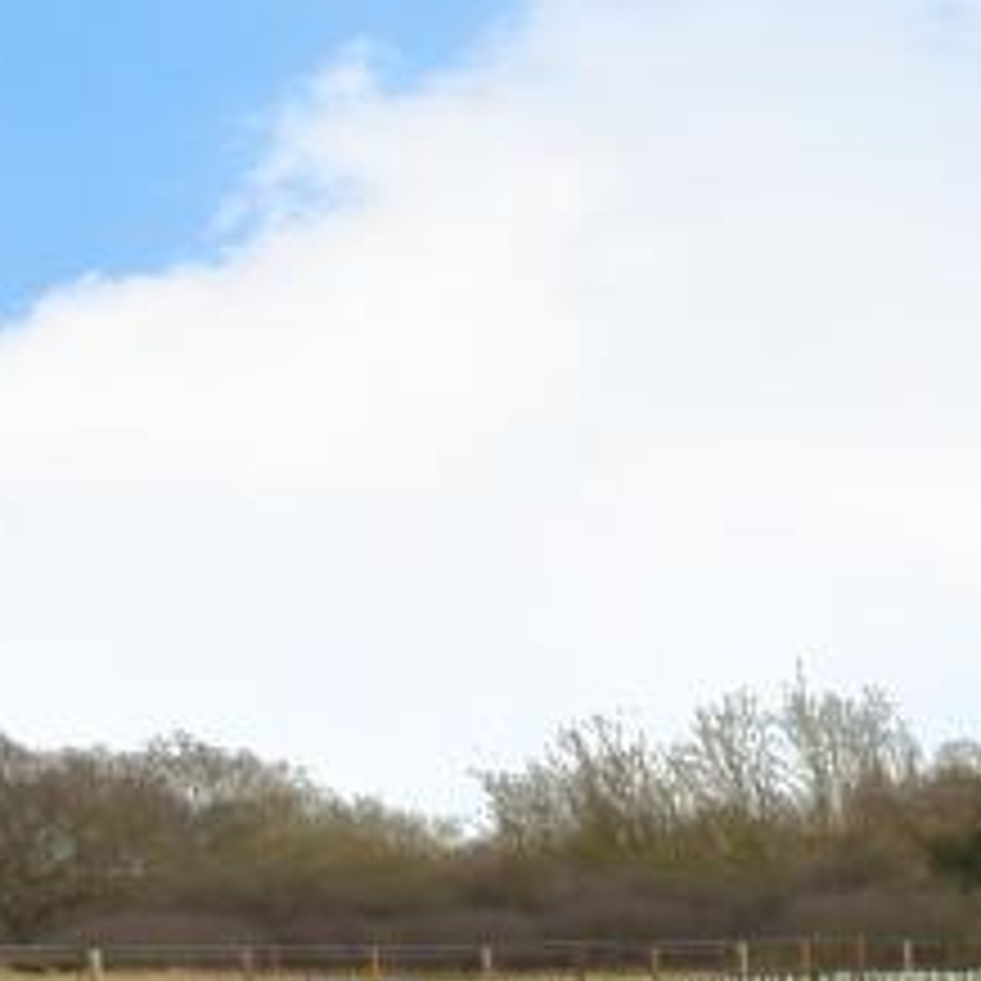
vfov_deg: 26.2
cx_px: 2164
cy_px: 1100
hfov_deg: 16.8
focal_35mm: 60
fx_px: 1924
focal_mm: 10
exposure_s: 1/250
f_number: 18
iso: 800
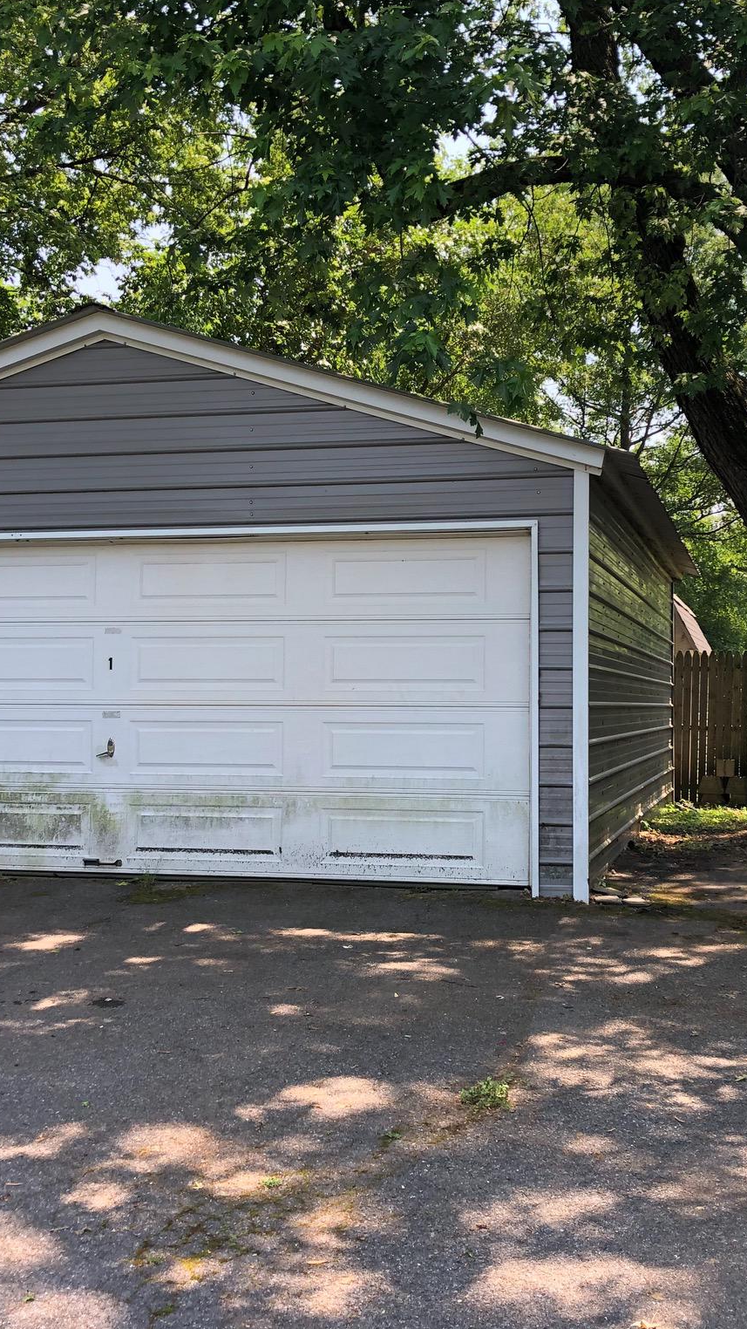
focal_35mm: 41
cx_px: 451
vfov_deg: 49.4
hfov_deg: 28.9
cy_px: 662
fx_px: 1444
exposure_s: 1/277
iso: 20
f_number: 1.8
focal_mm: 3.99
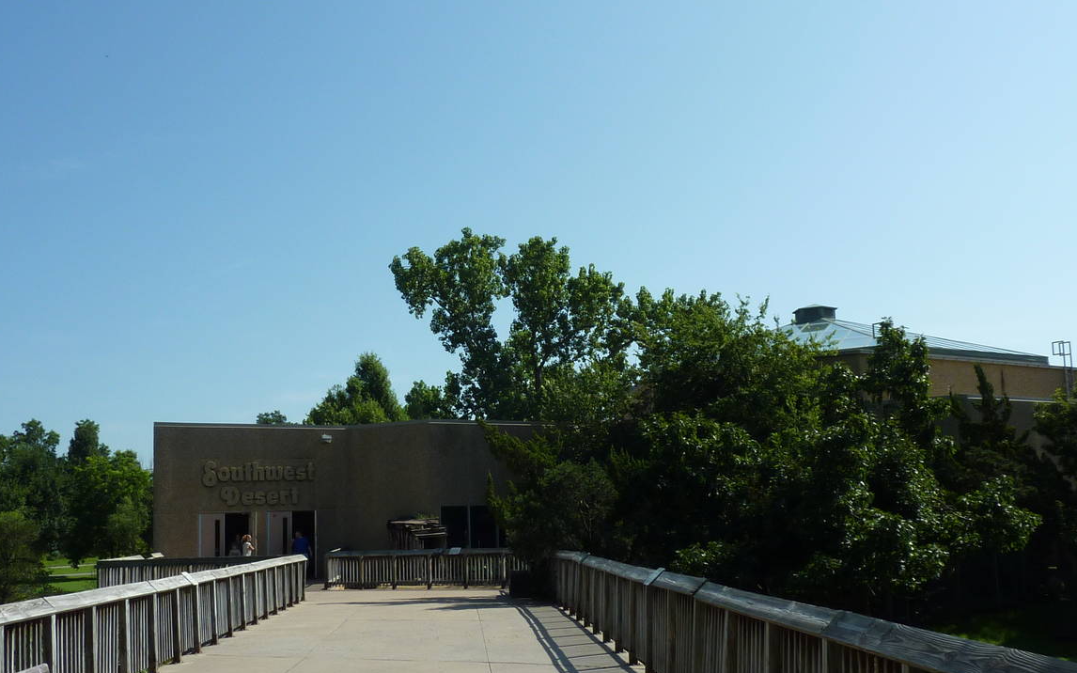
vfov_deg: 34.4
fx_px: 1086
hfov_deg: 52.7
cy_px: 375
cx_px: 514
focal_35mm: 37
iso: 80
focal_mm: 4.1
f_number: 5
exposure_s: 1/500
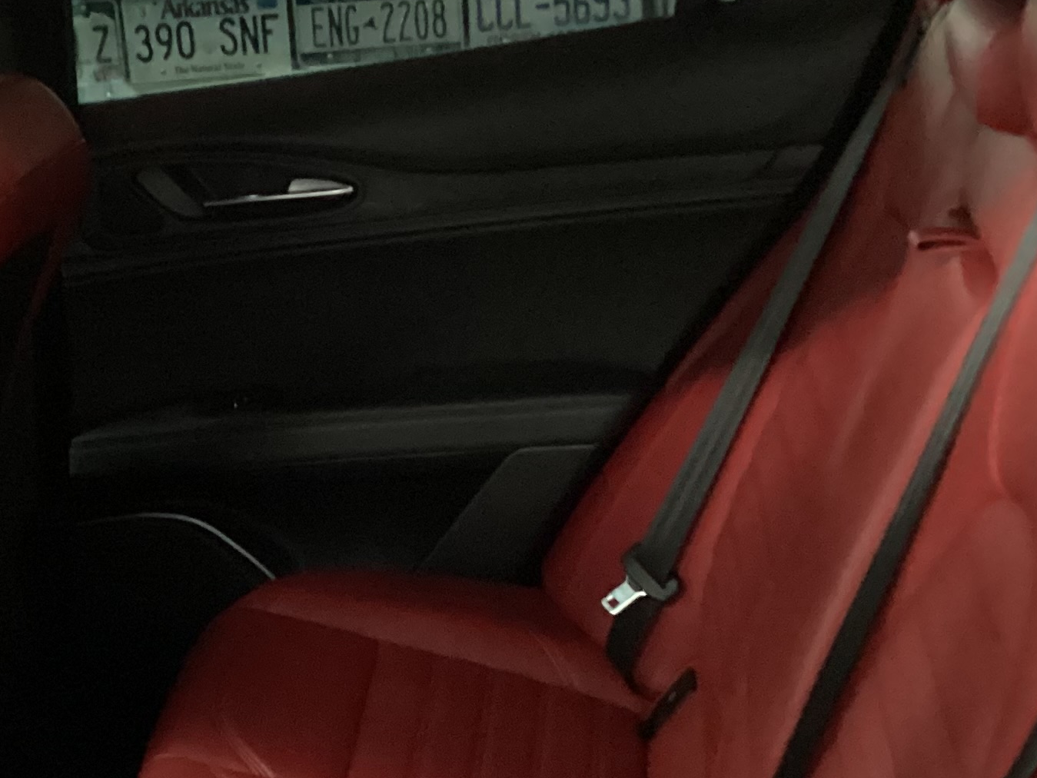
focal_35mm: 75
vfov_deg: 19.3
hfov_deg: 25.7
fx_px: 2247
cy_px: 687
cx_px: 283
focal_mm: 3.3
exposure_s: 1/15
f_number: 2.4
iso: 800
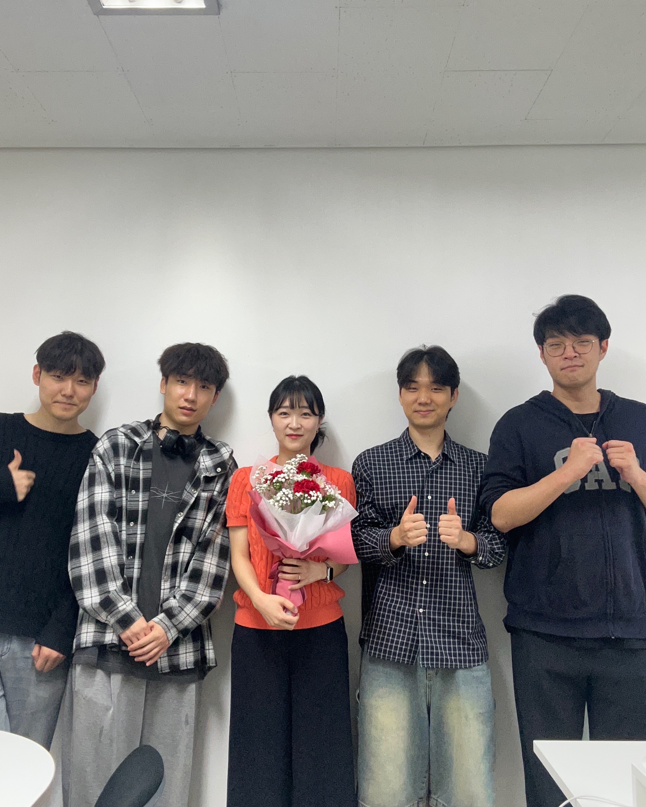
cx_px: 316
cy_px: 418
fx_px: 765
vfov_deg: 55.6
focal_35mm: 32
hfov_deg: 45.8
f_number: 1.9
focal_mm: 2.69
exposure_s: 1/60
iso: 100
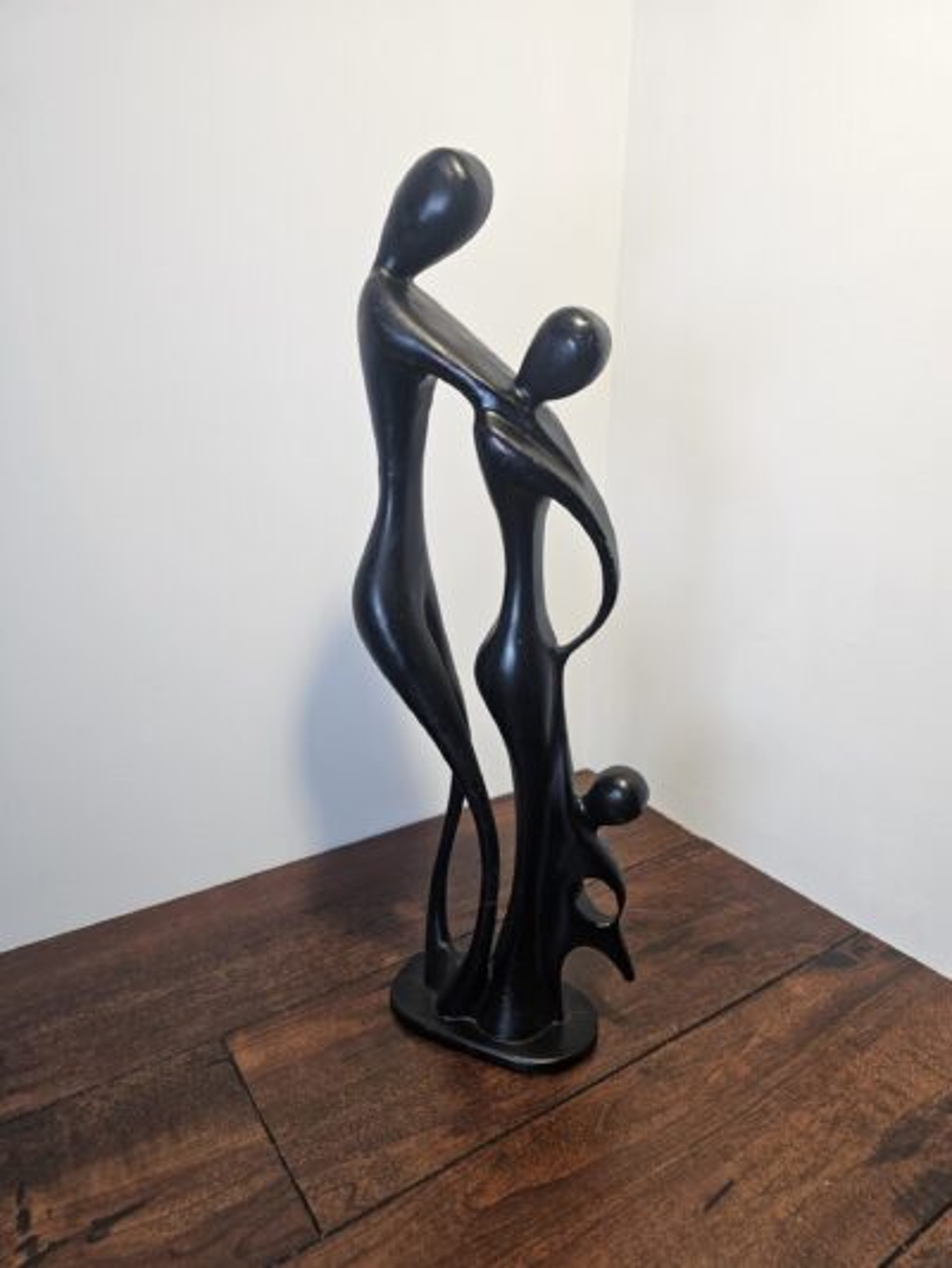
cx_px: 476
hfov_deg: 58.9
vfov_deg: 73.9
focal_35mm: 23
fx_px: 843
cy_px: 634
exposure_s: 1/120
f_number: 1.7
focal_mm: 6.3
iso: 64
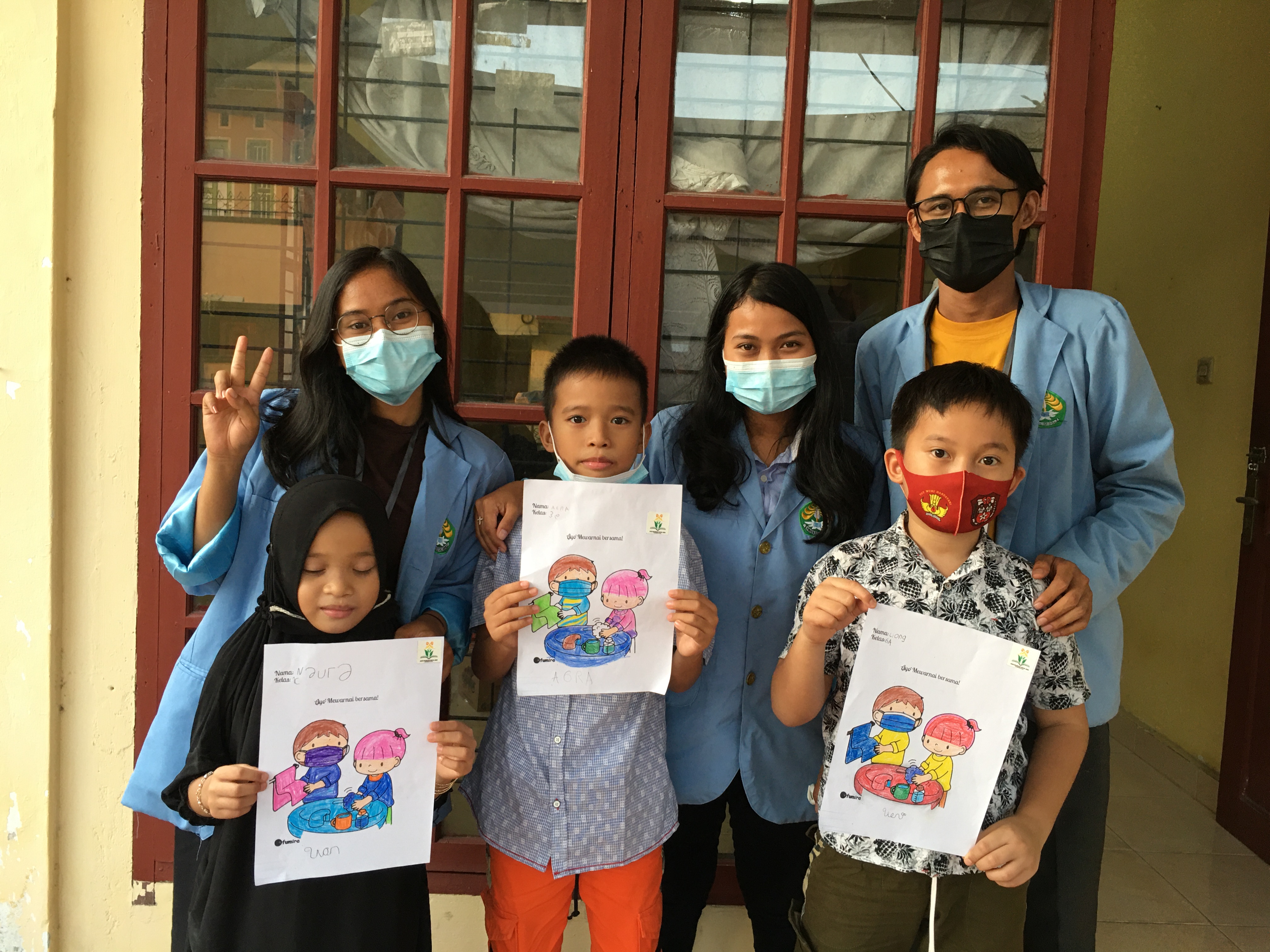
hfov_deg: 61.7
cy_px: 476
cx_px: 635
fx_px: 1064
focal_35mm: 29
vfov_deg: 48.2
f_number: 2.2
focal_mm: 4.15
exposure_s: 1/33
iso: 50
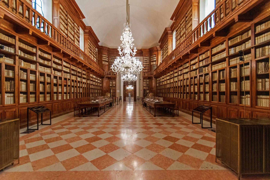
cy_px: 90
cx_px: 135
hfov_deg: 100.4
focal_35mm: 15
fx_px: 112
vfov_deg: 77.3
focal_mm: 10
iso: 3200
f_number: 3.5
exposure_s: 1/60
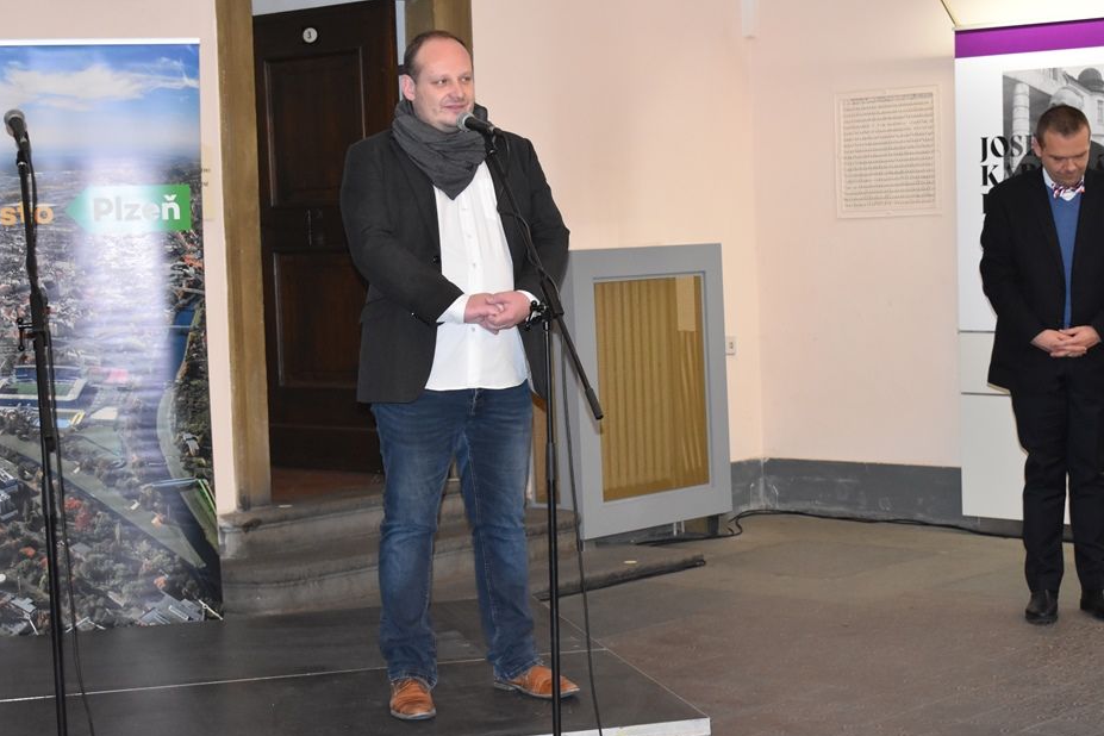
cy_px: 348
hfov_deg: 27.1
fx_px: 2286
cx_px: 609
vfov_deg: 18.3
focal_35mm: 75
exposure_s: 1/60
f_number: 5
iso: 2200
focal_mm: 45
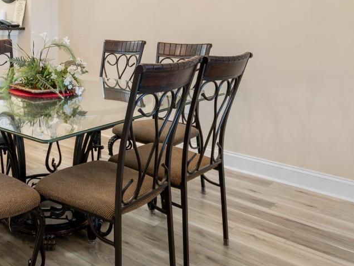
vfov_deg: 36.0
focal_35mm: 37
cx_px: 67
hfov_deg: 47.2
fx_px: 379
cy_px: 19
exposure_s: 1/3
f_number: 4.5
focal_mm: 10
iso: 100
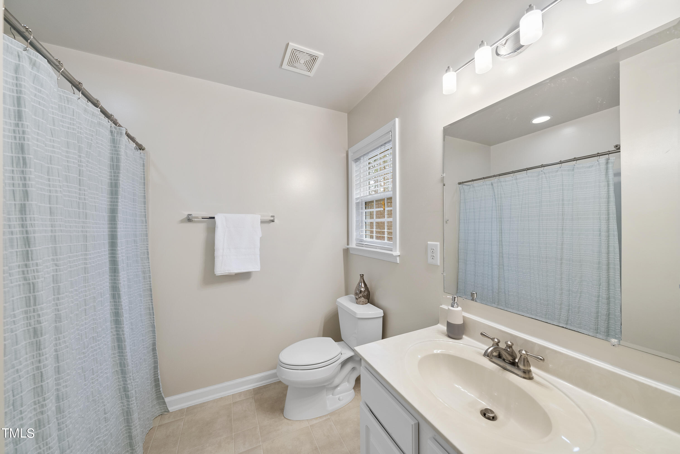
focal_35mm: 12
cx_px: 340
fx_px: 227
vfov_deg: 90.1
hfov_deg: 112.6
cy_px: 227
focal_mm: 12
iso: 400
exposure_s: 1/4
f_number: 7.1
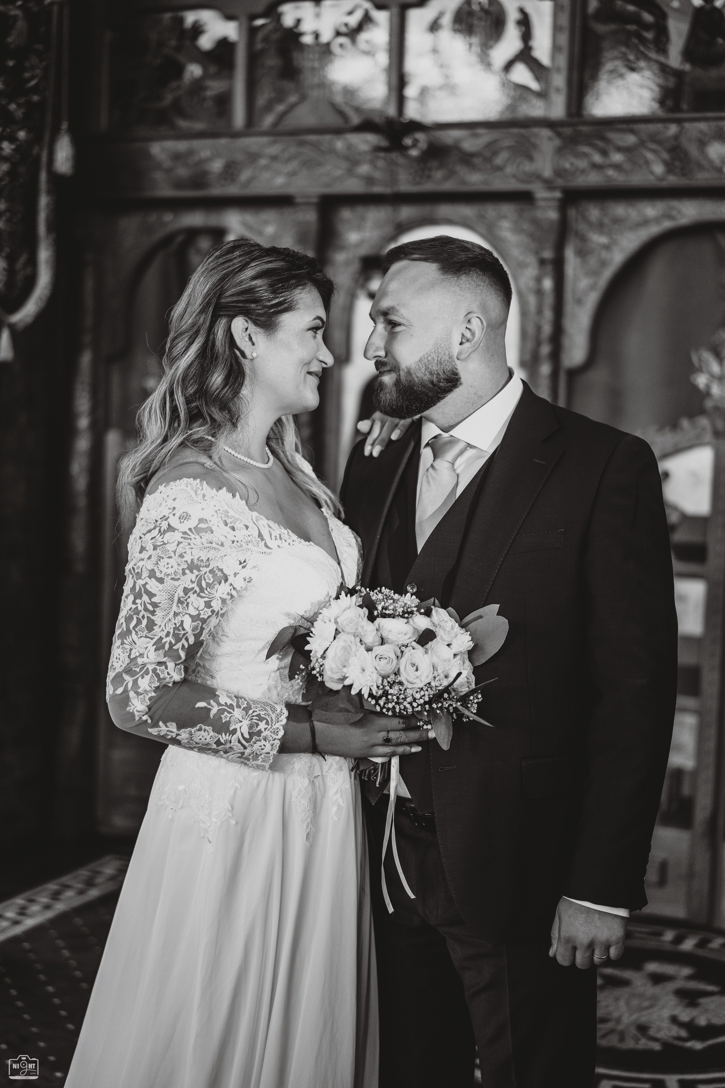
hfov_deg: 24.6
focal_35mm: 55
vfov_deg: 36.2
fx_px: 1661
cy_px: 544
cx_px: 362
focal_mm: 55
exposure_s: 1/250
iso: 1000
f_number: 1.8
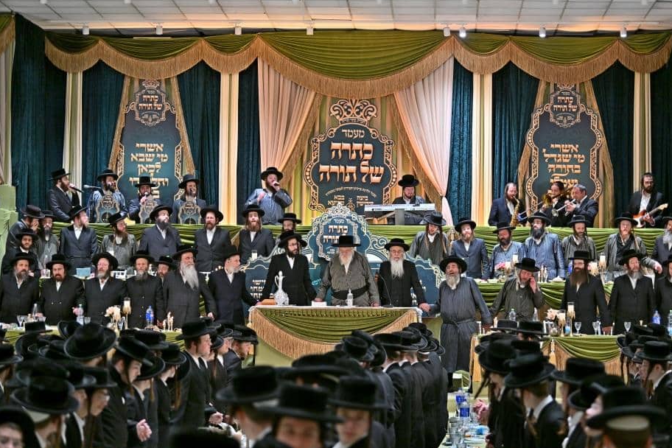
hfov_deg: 18.6
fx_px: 2053
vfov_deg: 12.5
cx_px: 375
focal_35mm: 110
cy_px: 227
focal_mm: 98
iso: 400
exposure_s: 1/160
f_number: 2.8
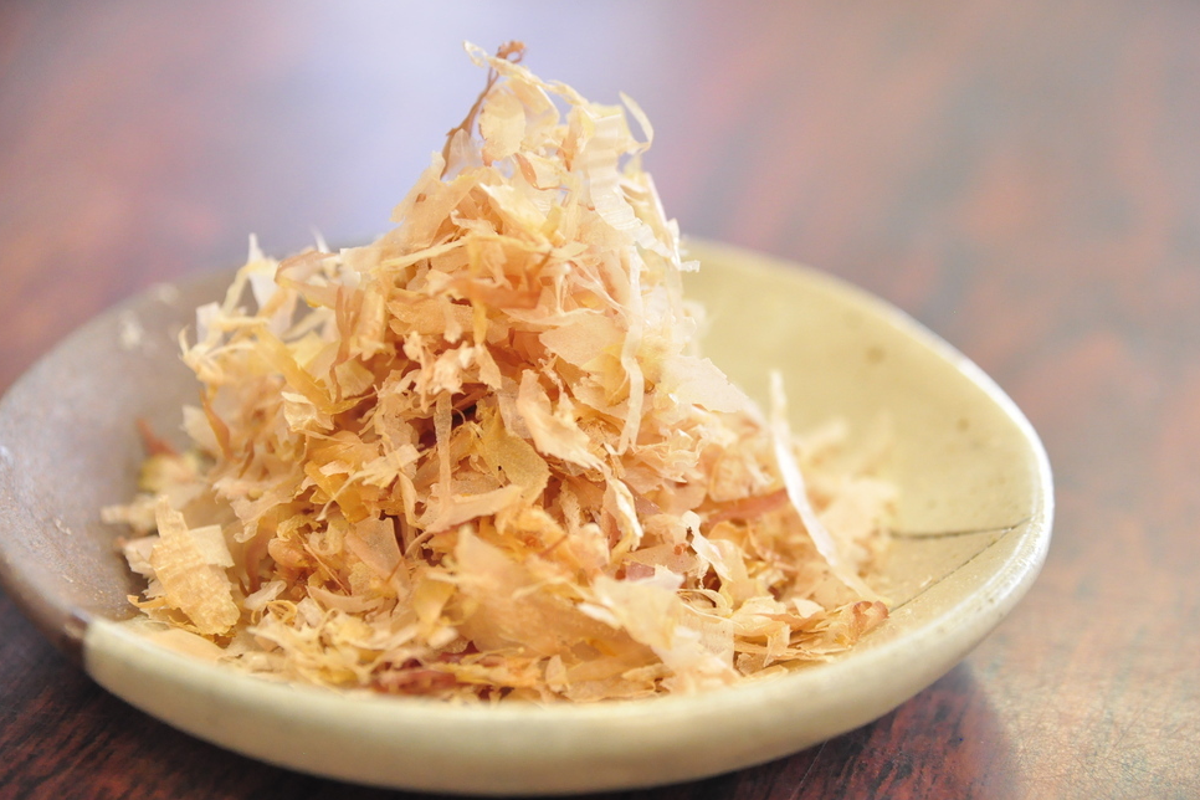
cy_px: 400
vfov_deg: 12.9
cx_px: 602
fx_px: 3533
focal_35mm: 106
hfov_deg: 19.3
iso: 1600
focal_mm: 70
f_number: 4.5
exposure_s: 1/100
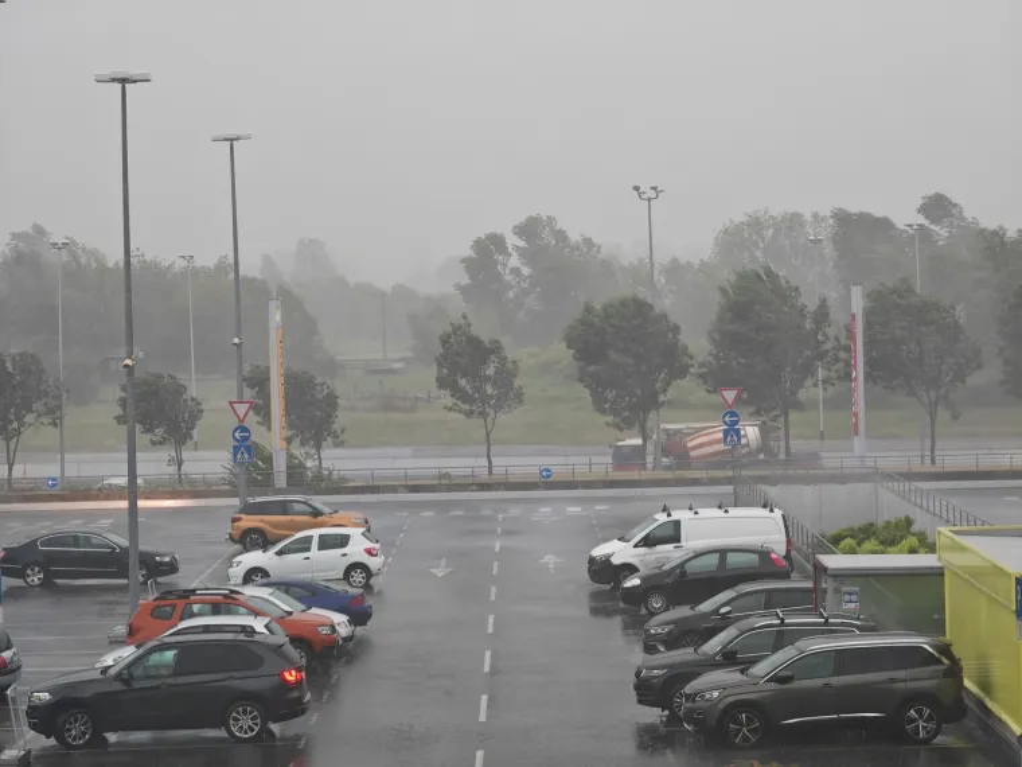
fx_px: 2805
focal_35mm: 95
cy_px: 384
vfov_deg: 15.6
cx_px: 511
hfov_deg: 20.7
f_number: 3
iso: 261
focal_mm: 14.92
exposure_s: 1/33.3
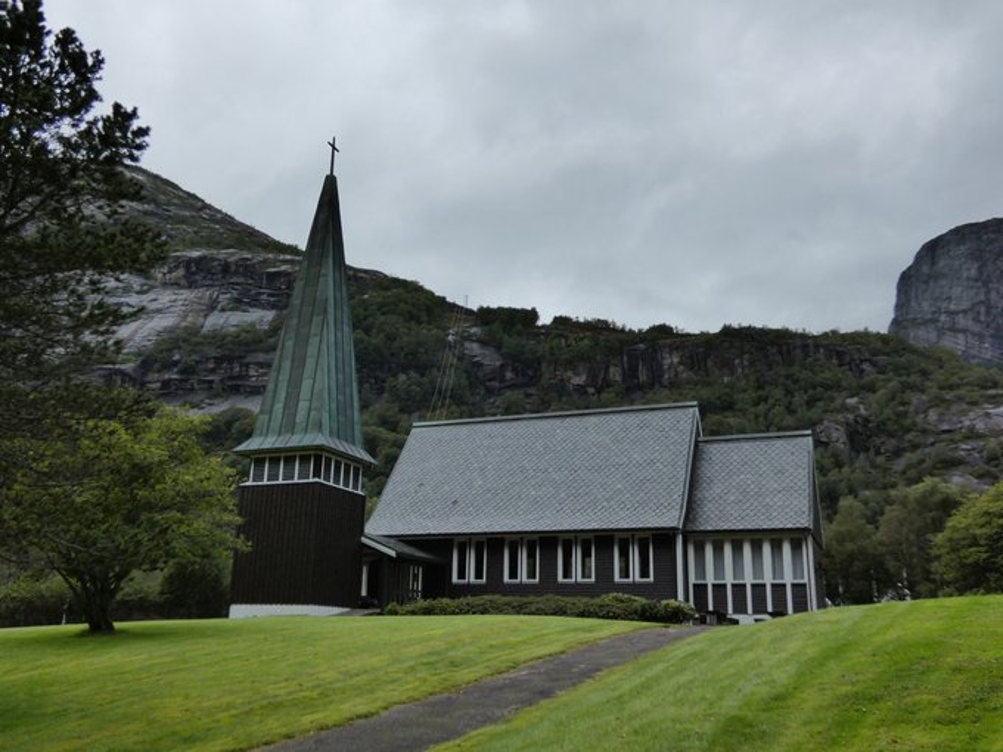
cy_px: 376
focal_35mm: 31
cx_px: 502
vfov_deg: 45.4
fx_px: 898
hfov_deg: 58.4
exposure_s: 1/500
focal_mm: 5.5
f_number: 3.3
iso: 320
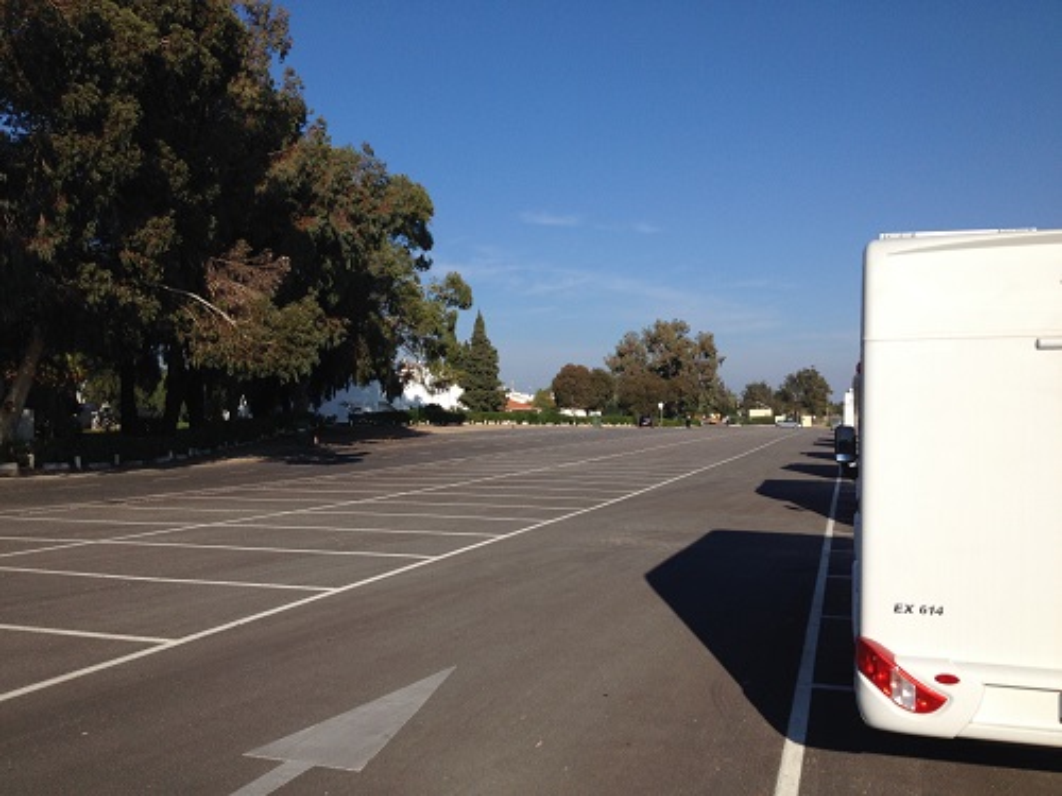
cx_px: 531
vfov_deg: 40.7
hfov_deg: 52.6
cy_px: 398
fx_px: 1074
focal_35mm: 35
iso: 50
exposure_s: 1/2907
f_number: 2.4
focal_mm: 4.28
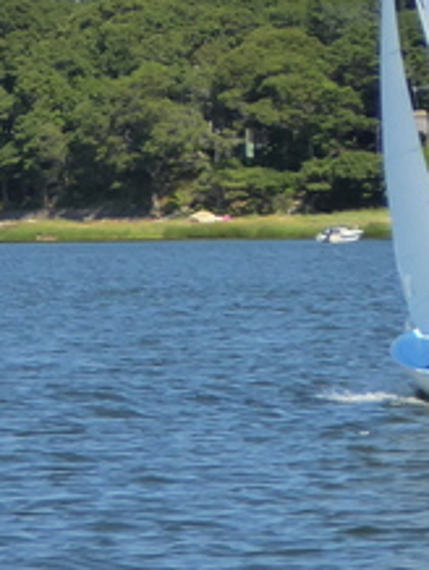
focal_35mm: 305
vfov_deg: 6.5
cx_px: 1211
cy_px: 314
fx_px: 5030
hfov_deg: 4.7
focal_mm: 10.9
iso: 125
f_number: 4.3
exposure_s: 1/500
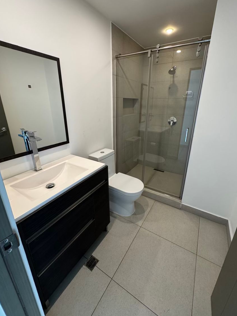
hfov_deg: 81.7
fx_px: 137
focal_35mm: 15
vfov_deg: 98.1
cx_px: 121
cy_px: 148
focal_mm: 2.22
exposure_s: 1/60
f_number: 2.2
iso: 250
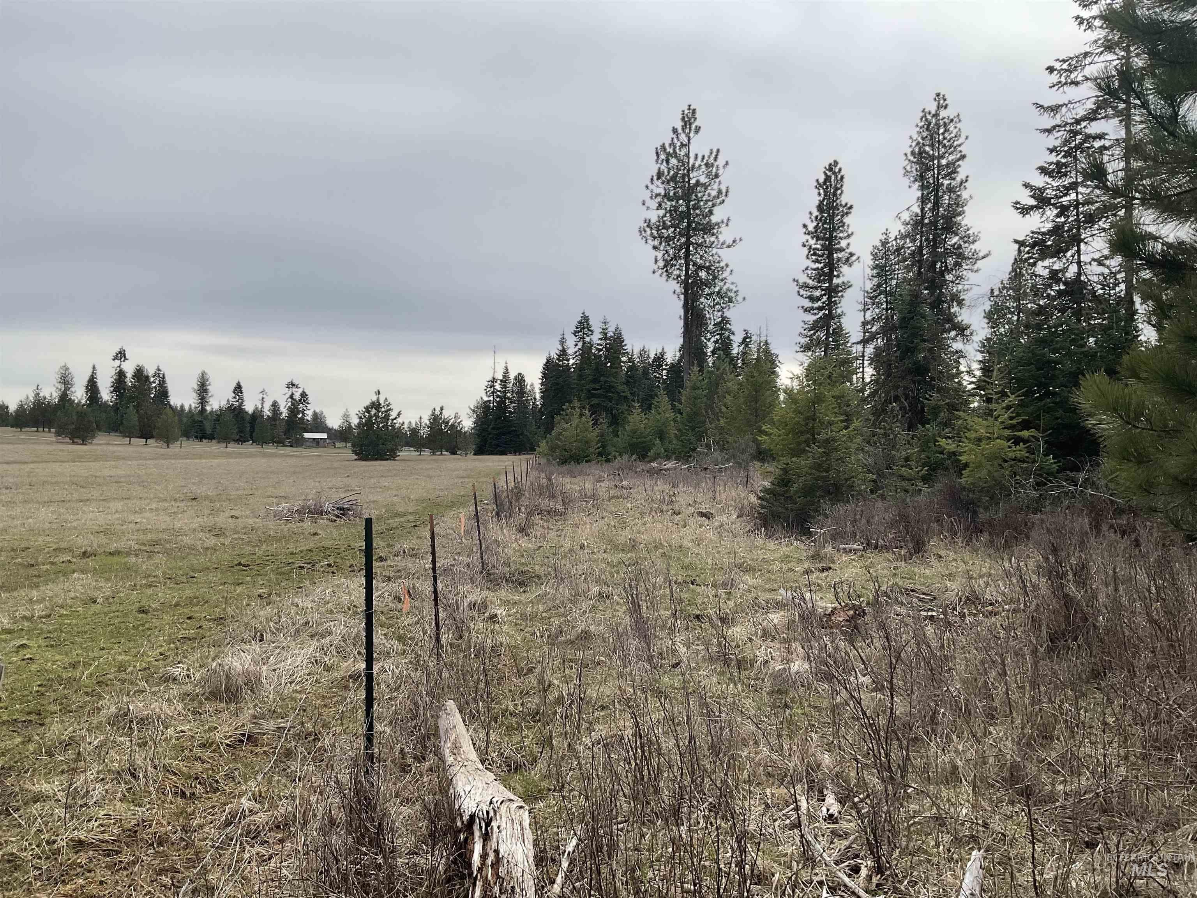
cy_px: 449
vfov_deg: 48.2
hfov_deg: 61.7
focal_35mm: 29
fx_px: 1003
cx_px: 598
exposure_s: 1/2427
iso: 16
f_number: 1.8
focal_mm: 3
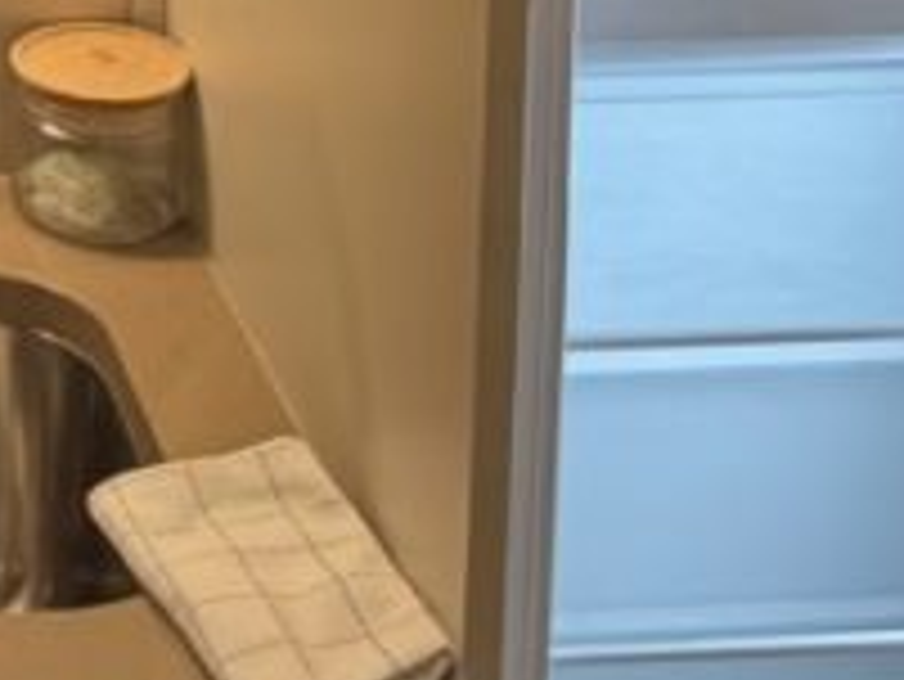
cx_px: -373
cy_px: -761
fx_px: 3188
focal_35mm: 122
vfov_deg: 10.9
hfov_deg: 15.2
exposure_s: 1/50
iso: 320
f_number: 1.78
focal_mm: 6.76
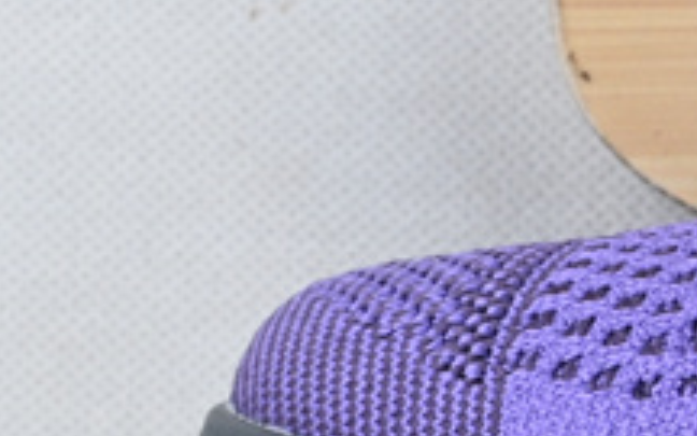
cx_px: 1701
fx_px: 5335
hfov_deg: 7.0
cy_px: 178
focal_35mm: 281
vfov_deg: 4.7
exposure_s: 1/13
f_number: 10
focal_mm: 33
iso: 100
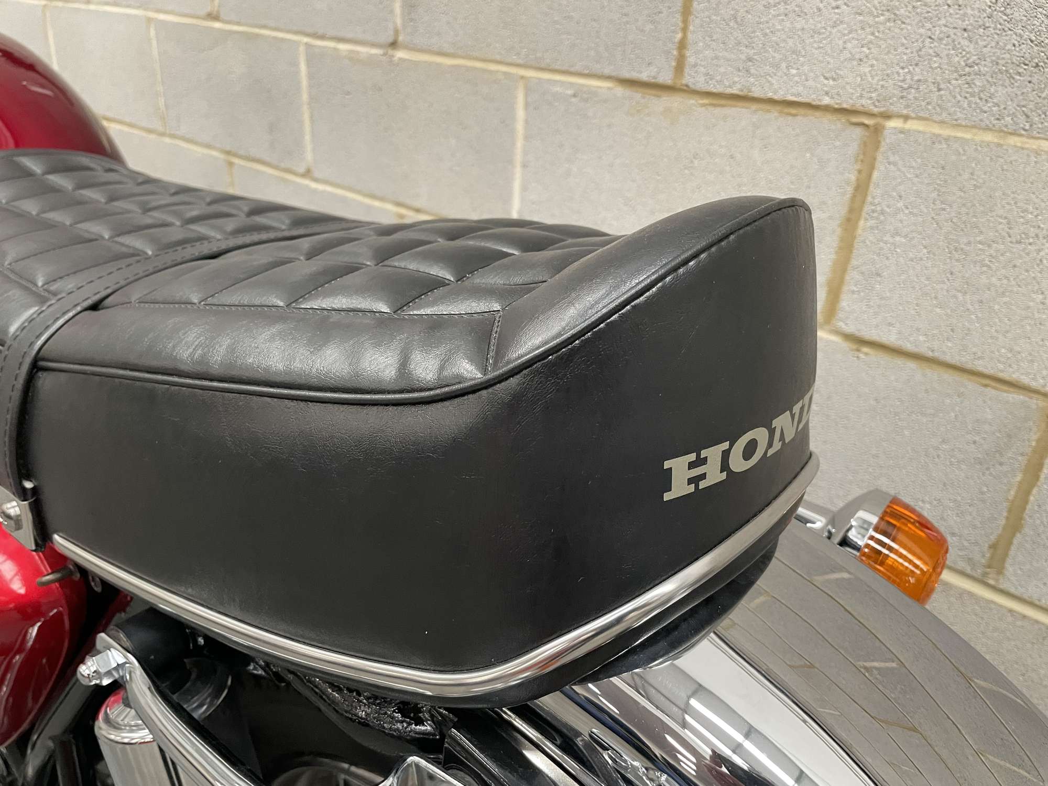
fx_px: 787
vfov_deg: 53.1
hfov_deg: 67.3
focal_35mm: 26
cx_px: 524
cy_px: 393
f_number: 1.6
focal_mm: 4.2
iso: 400
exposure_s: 1/60
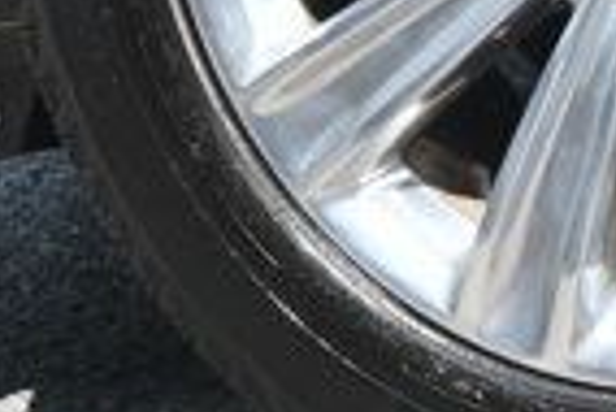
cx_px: 668
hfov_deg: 3.1
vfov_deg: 2.1
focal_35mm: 662
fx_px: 11339
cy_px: -206
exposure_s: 1/250
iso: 200
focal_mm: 98
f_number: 7.1
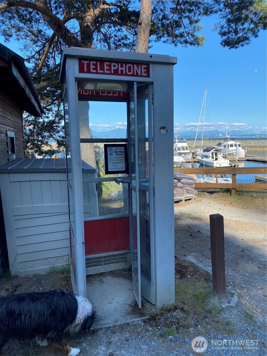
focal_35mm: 26
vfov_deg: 67.3
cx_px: 134
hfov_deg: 53.1
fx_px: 267
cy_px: 178
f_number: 1.8
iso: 32
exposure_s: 1/1157
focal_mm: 4.25
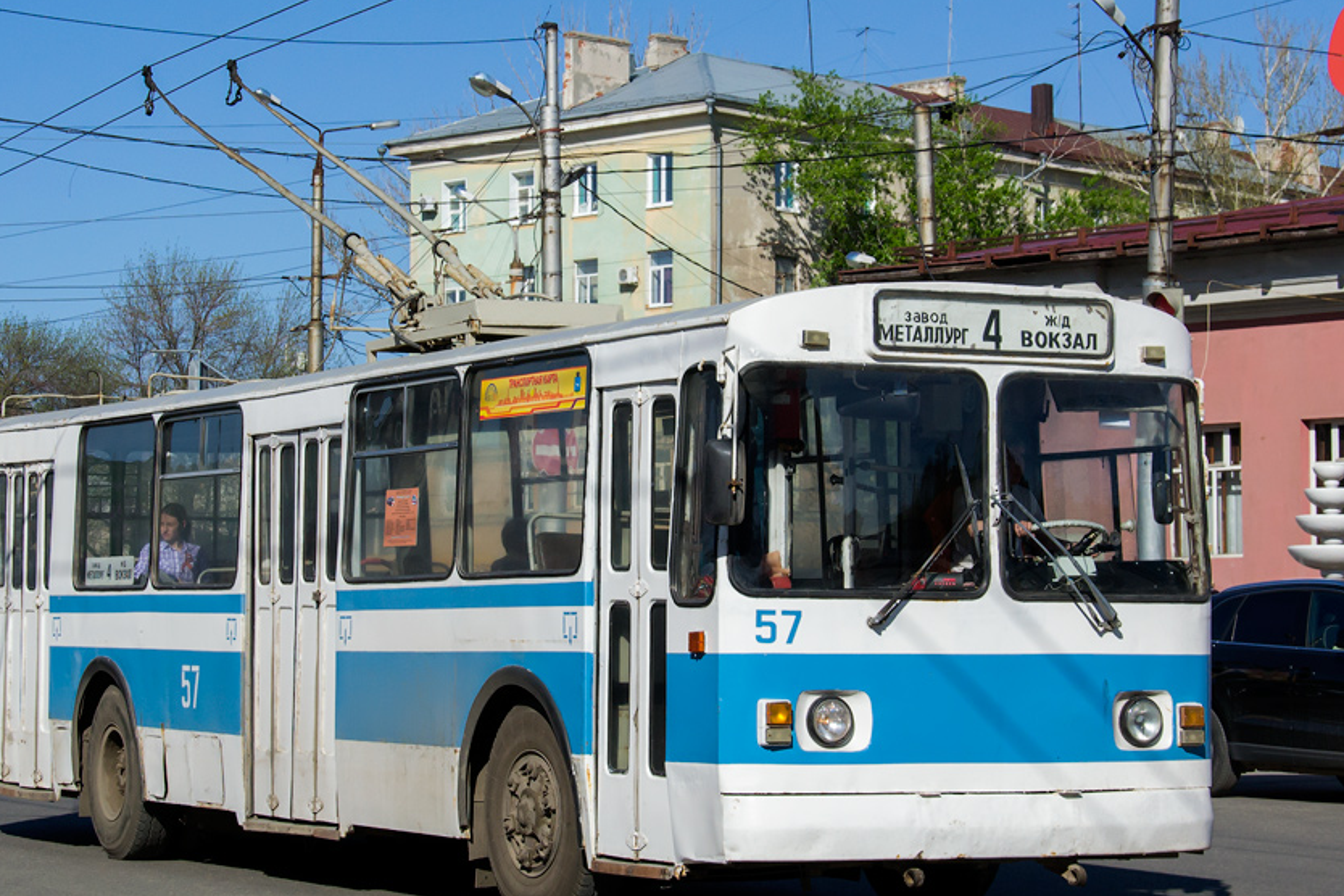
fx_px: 3061
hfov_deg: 24.8
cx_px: 664
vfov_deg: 16.6
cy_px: 375
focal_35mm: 82
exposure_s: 1/1250
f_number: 8
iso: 400
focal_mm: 38
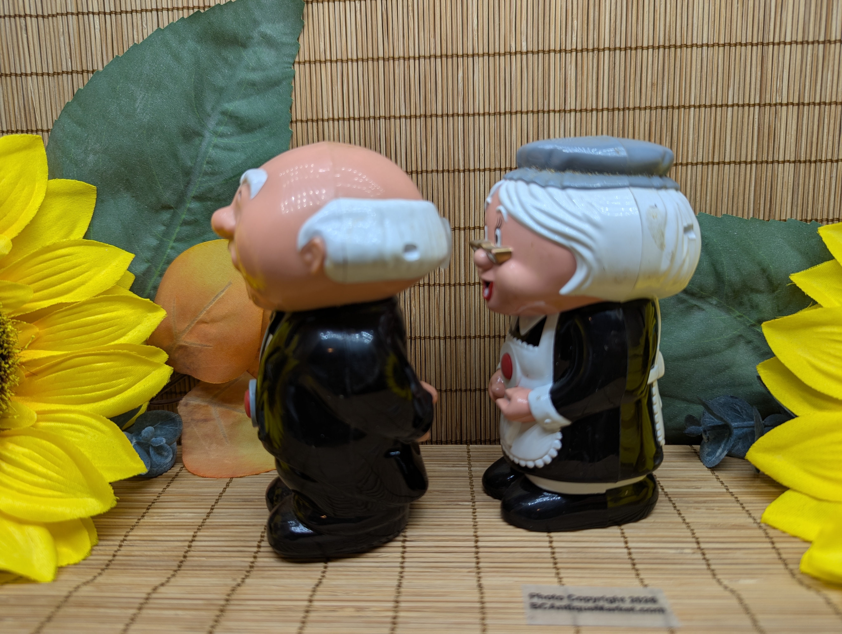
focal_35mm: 24
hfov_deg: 71.5
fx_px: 585
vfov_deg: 56.9
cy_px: 317
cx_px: 421
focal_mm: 6.81
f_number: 1.85
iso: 29
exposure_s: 1/256
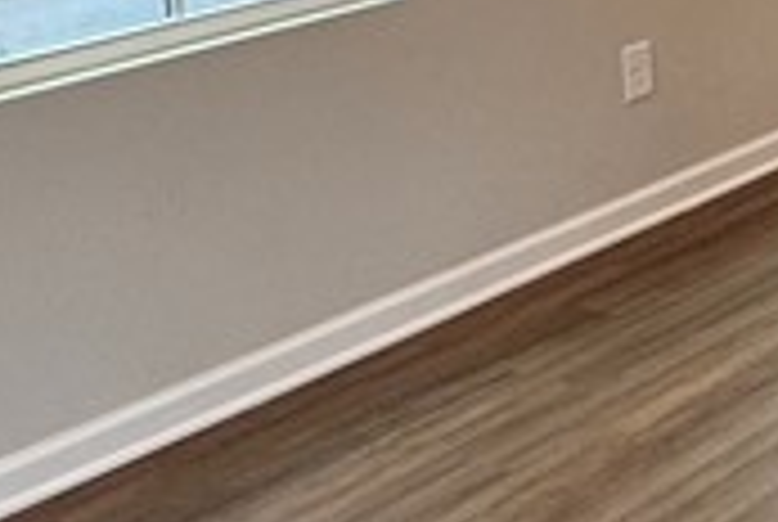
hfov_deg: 20.1
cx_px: 1196
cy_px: -324
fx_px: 1862
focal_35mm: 86
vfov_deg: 14.6
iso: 160
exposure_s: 1/120
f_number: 2.2
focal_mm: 2.22
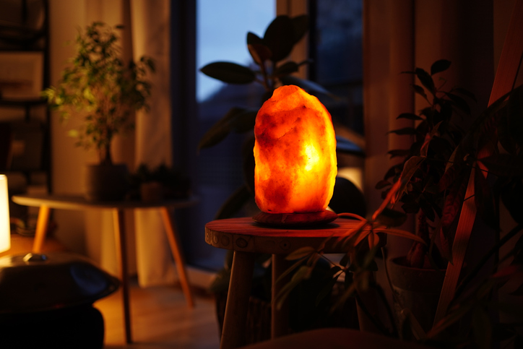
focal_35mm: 35
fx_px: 509
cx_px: 262
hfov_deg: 54.4
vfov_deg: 37.9
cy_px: 174
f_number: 2
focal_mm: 35
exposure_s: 1/50
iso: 320
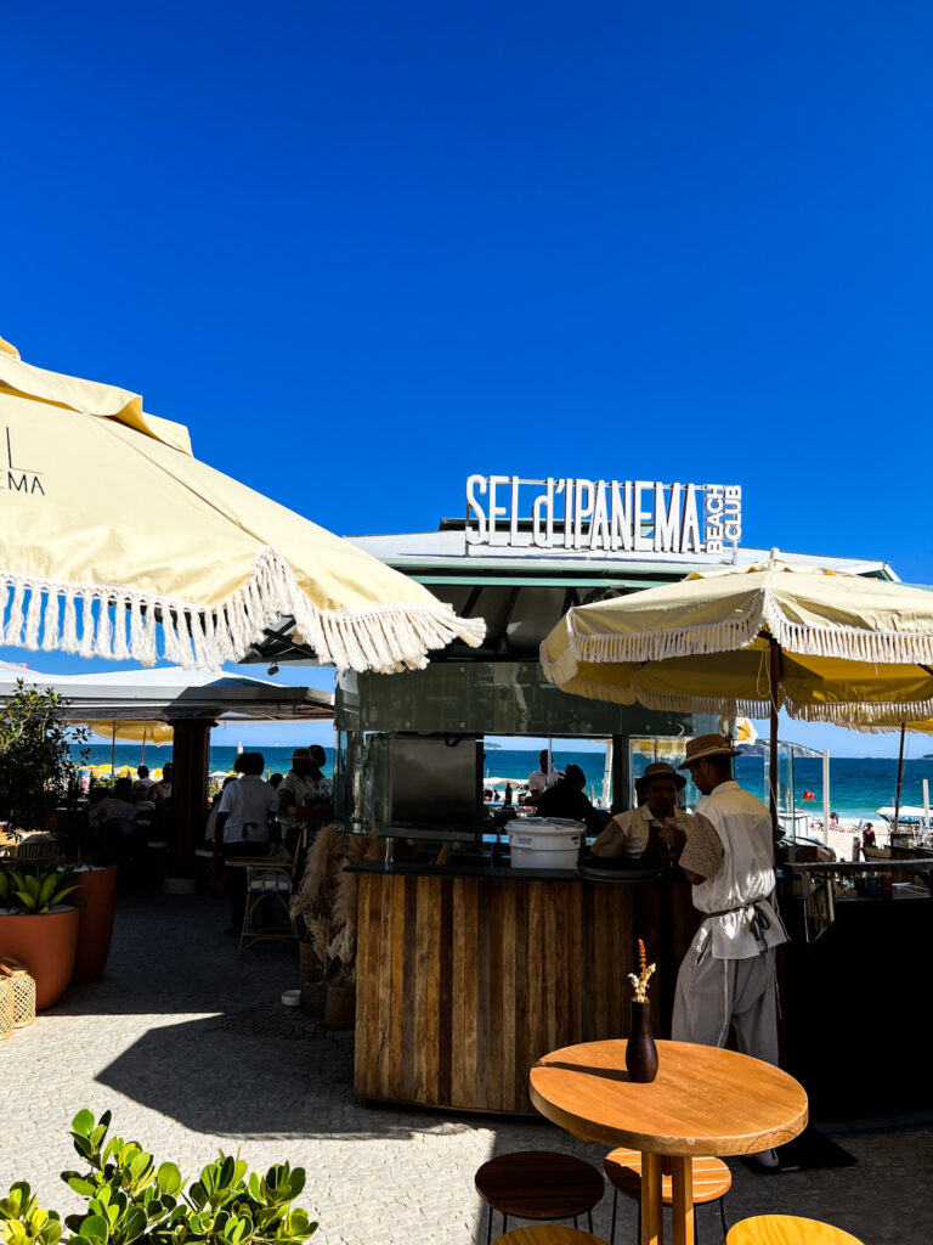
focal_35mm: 26
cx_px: 466
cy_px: 622
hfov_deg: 53.1
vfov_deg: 67.3
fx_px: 934
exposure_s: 1/4400
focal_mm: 5.7
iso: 50
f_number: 1.5
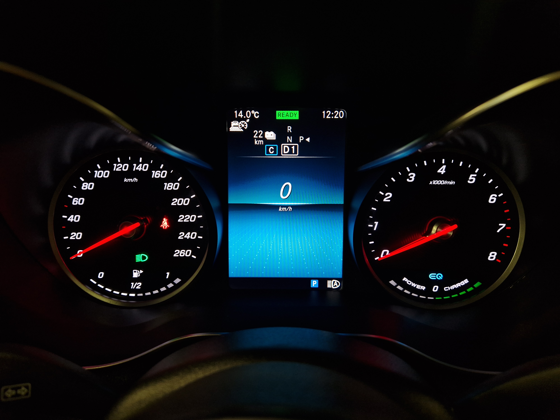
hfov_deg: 73.9
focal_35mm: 23
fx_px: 372
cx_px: 280
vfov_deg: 58.9
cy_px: 210
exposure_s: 1/136
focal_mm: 5.4
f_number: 1.8
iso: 50
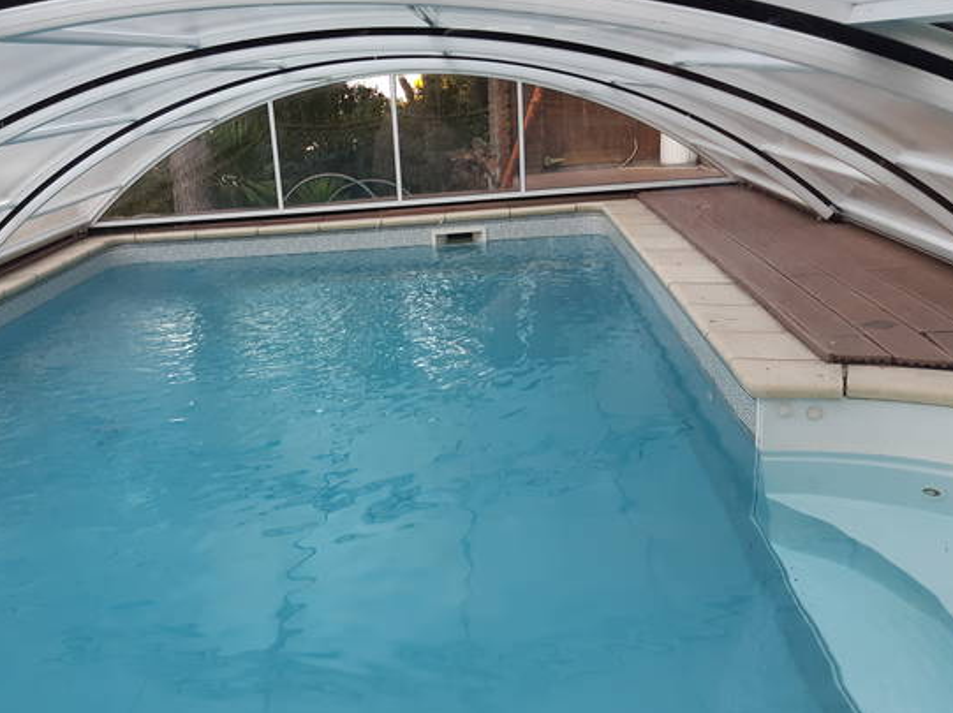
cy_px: 398
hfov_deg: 48.5
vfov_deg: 37.6
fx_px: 1045
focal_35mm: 38
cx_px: 349
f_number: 1.7
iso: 80
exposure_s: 1/100
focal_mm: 3.93
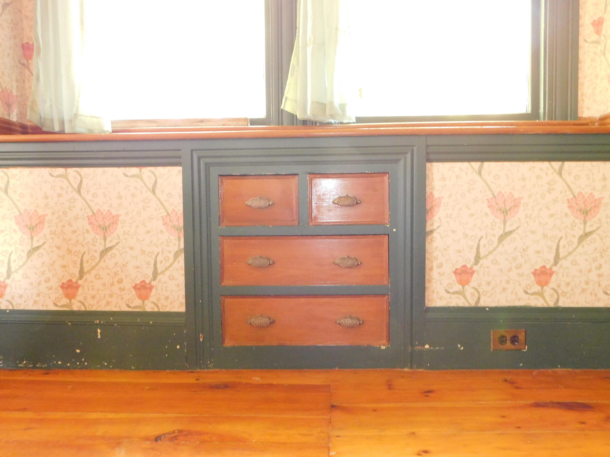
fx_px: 529
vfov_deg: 46.8
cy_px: 228
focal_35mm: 30
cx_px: 305
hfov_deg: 60.0
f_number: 3.2
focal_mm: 5.3
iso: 900
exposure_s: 1/8
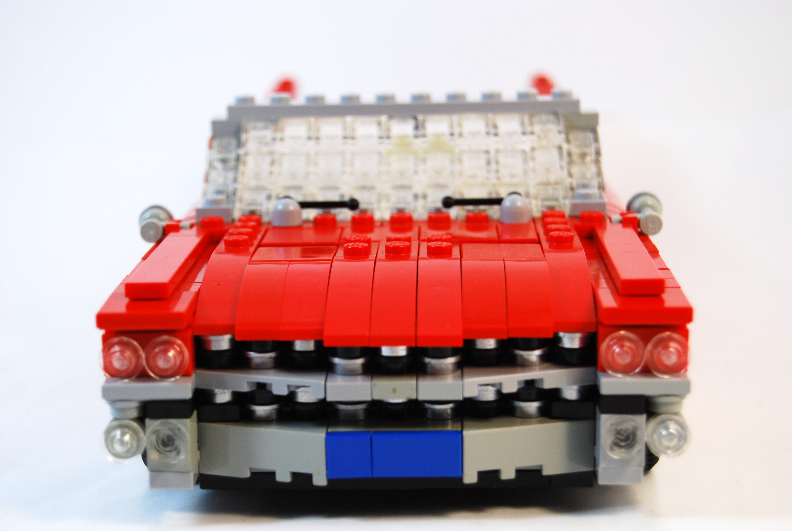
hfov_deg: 24.6
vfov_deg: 16.6
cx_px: 396
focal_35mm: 82
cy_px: 266
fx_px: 1817
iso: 200
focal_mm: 55
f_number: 5.6
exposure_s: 1/80
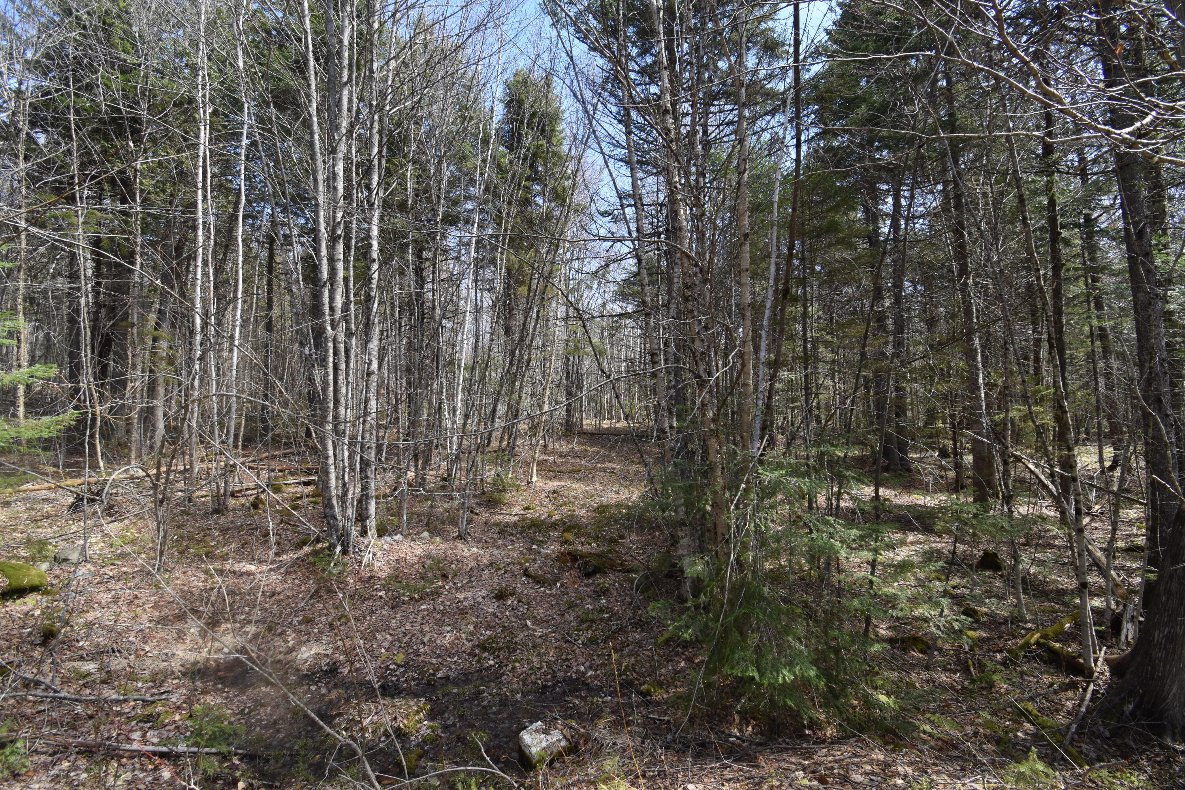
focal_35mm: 15
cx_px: 592
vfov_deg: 77.3
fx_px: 494
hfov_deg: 100.4
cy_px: 395
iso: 400
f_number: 7.1
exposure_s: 1/200
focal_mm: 10
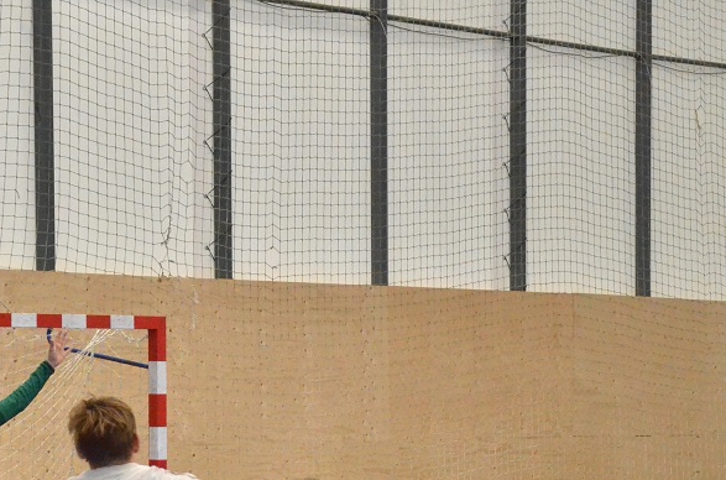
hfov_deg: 14.9
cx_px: 271
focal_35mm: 138
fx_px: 2776
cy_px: 464
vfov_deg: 9.8
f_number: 4.8
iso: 6400
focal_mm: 45
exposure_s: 1/800
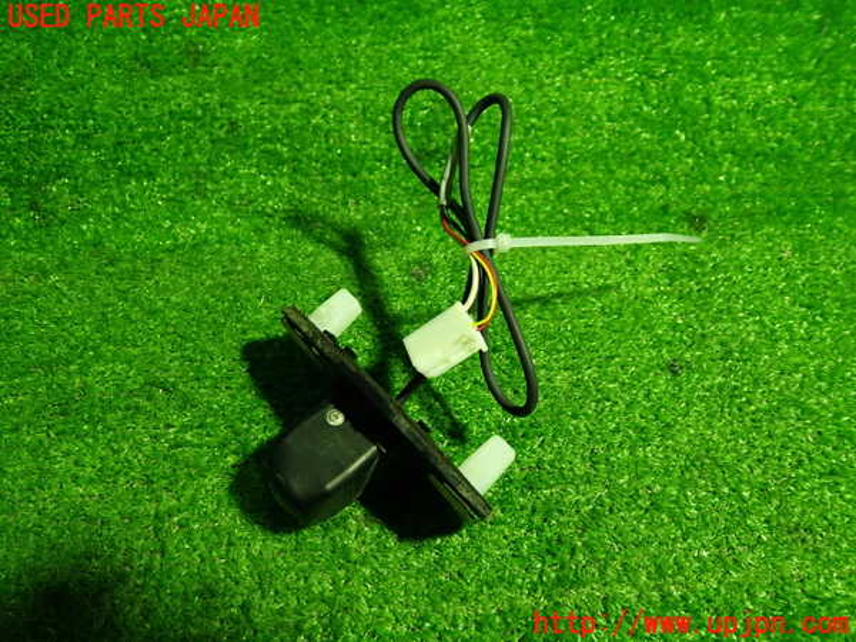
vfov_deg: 46.8
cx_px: 428
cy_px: 321
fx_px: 742
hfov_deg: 60.0
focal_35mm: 30
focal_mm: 5.4
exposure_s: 1/30
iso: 250
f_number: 2.3
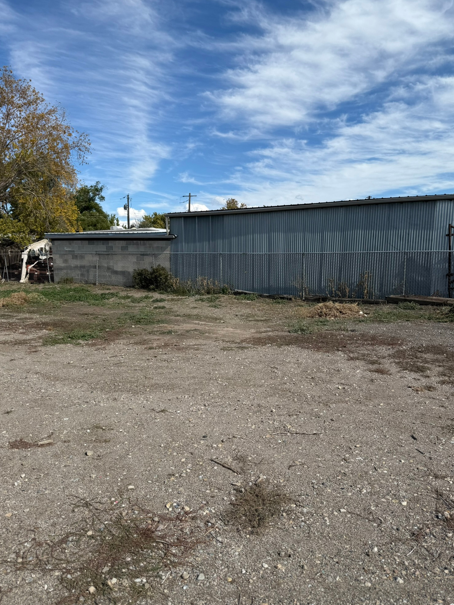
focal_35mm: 25
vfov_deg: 69.4
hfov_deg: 54.9
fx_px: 437
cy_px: 313
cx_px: 231
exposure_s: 1/4975
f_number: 1.78
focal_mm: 6.76
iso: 80
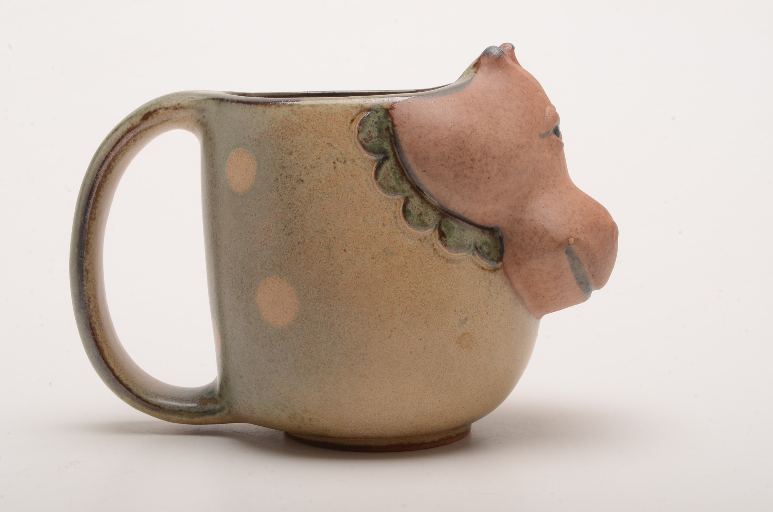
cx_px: 386
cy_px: 256
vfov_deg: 18.8
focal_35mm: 72
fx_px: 1543
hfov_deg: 28.1
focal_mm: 48
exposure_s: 1/200
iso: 100
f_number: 25
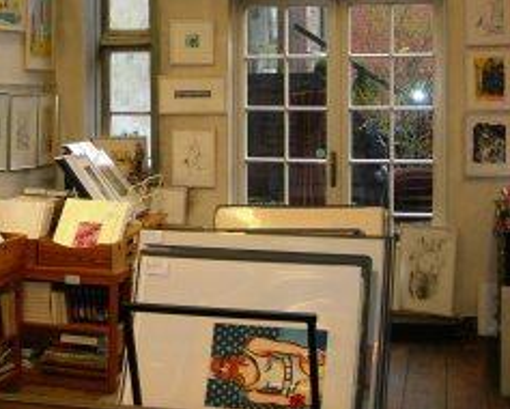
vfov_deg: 21.6
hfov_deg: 26.0
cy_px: 82
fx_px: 1057
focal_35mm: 70
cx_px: 30
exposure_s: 1/30
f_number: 2.8
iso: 50
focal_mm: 7.8
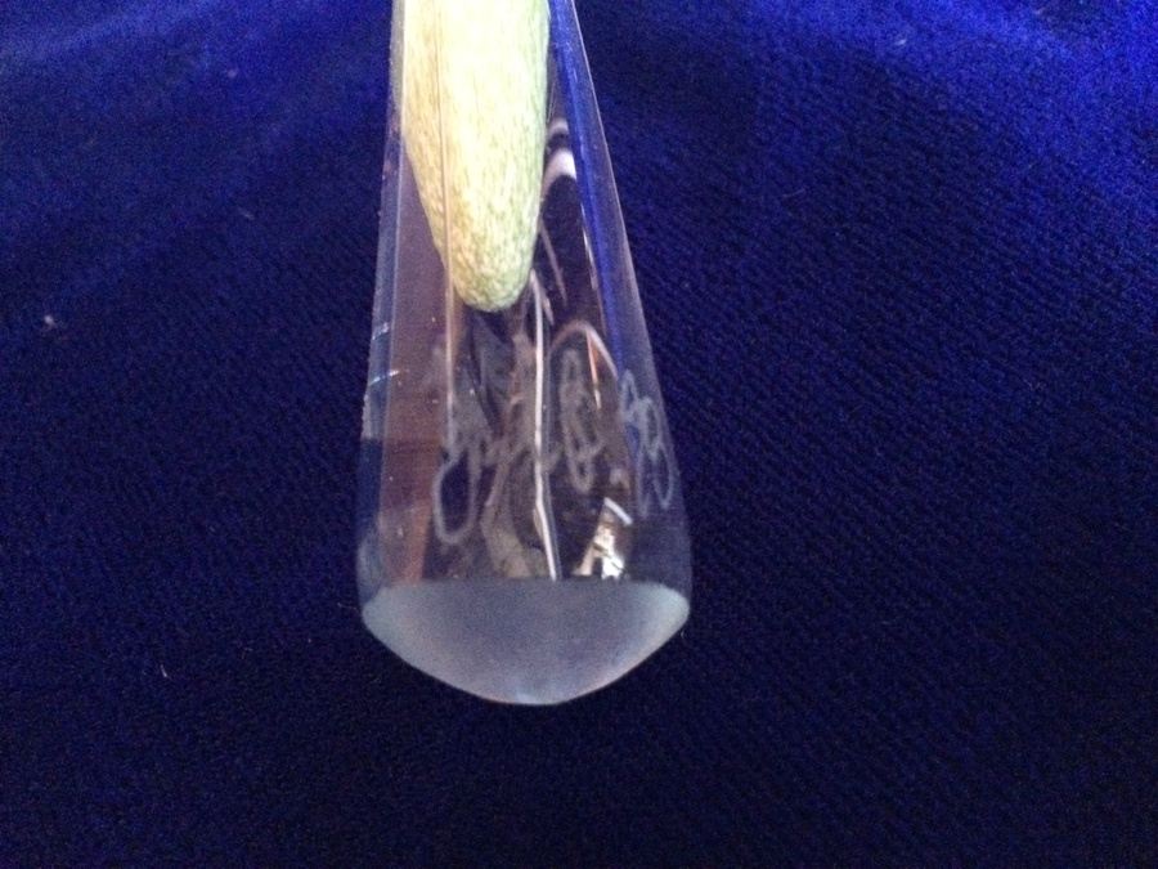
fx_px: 1004
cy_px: 434
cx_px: 579
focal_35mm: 30
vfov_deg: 46.8
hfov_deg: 60.0
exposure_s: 1/15
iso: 1000
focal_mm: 4.12
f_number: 2.2
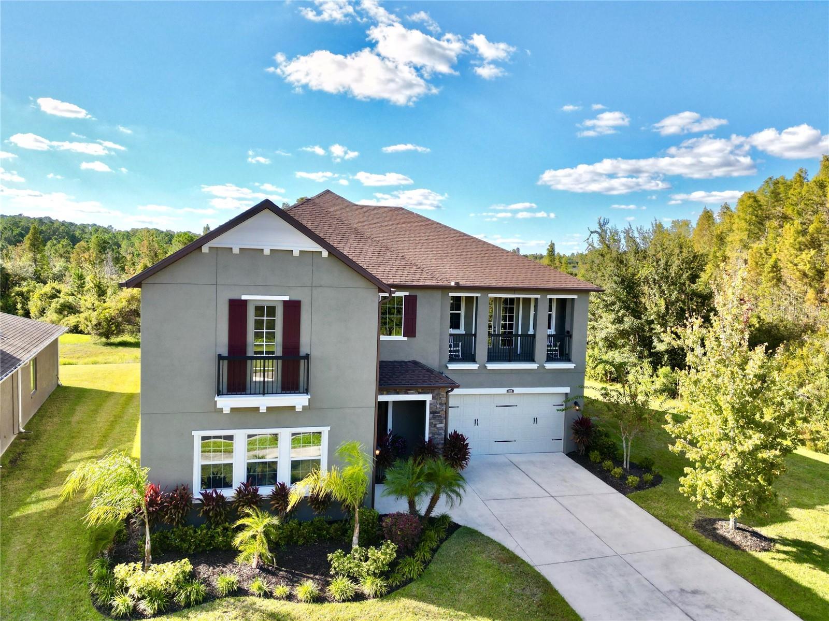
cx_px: 414
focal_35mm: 24
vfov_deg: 56.8
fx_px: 575
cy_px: 310
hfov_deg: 71.6
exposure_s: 1/2000
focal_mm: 6.72
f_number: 1.7
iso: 100
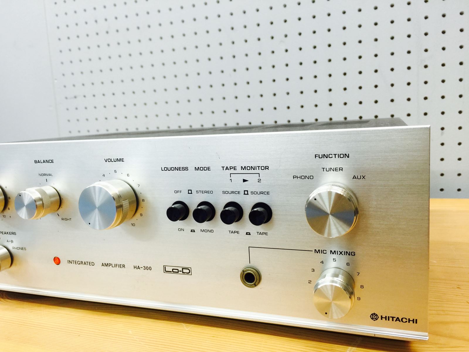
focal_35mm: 29
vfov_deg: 48.2
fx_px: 393
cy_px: 176
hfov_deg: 61.7
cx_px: 234
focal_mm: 4.15
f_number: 2.2
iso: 50
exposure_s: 1/33
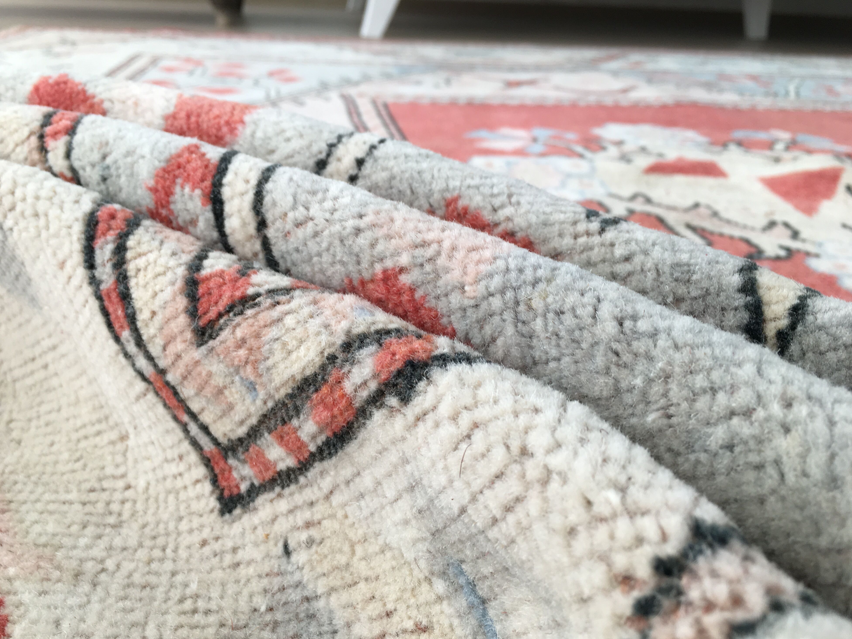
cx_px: 416
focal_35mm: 30
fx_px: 738
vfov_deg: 46.8
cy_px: 329
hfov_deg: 60.0
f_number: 2.2
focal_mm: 4.15
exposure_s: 1/60
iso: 25
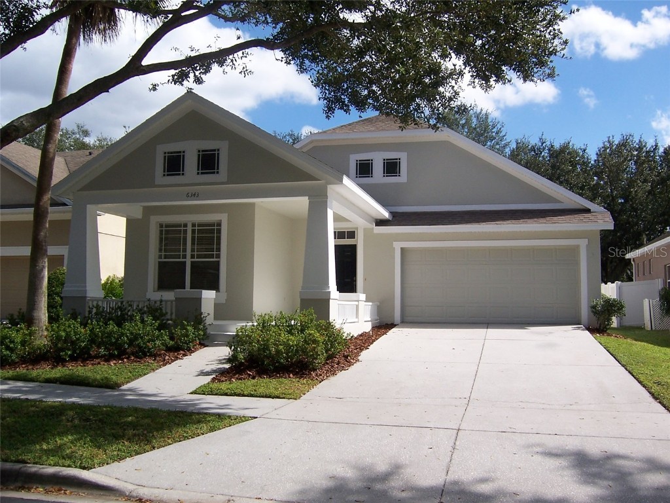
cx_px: 335
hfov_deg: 55.4
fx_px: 639
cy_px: 252
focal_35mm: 33
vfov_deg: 42.9
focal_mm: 5.5
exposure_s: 1/750
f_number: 4
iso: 80
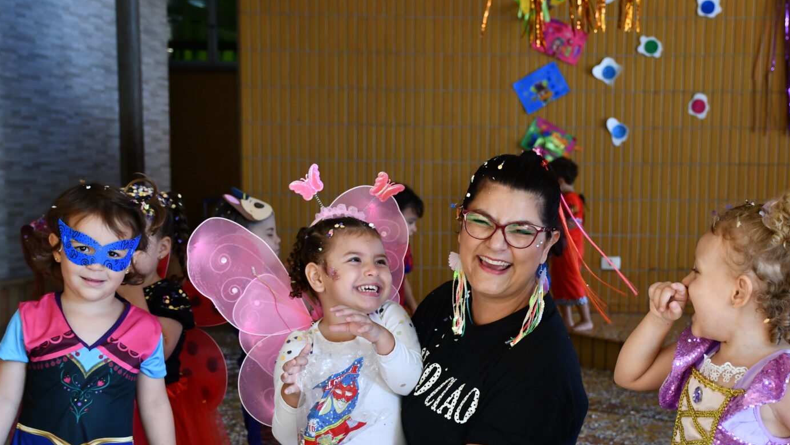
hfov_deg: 28.5
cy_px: 335
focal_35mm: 74
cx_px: 488
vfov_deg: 16.2
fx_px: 1550
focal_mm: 34
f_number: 4.2
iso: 800
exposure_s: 1/250
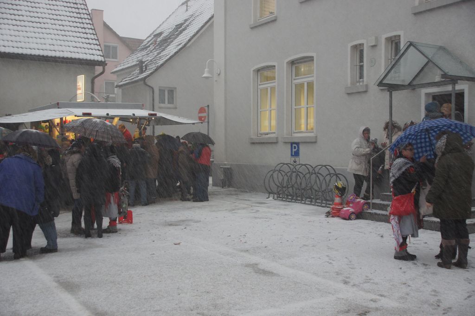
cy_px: 158
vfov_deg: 34.2
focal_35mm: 39
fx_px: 514
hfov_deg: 49.6
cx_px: 238
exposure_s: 1/50
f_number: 4
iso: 500
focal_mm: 26
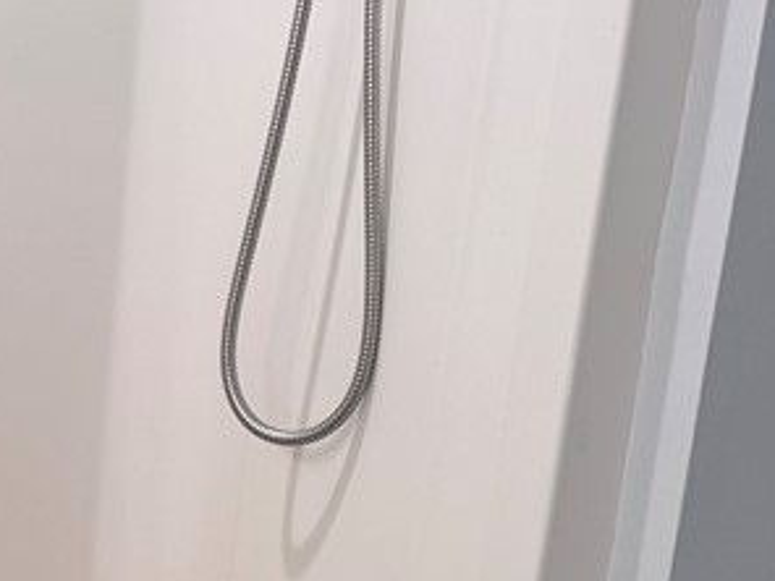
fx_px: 1858
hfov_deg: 20.5
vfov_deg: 17.0
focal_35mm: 83
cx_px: -348
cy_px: 688
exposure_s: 1/120
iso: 125
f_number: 1.78
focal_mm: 6.76
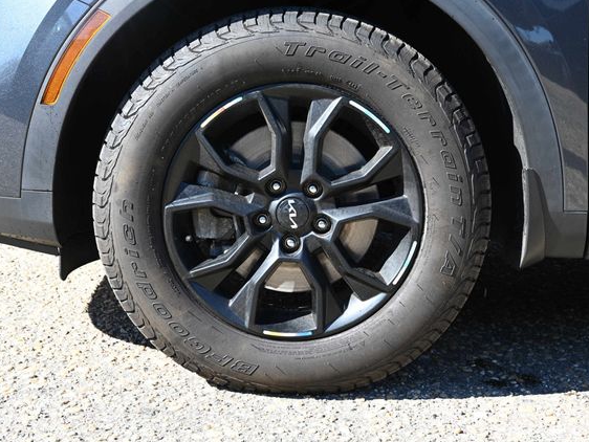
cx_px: 331
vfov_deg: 25.2
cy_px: 222
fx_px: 987
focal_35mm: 58
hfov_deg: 33.2
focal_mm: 53
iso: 200
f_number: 9
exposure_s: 1/80
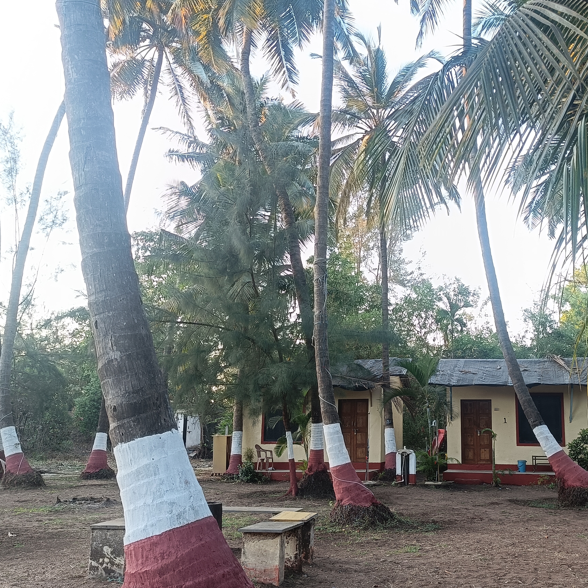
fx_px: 730
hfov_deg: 43.2
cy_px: 295
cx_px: 393
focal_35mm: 38
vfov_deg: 43.9
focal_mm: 4.7
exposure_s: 1/50
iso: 352
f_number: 1.7
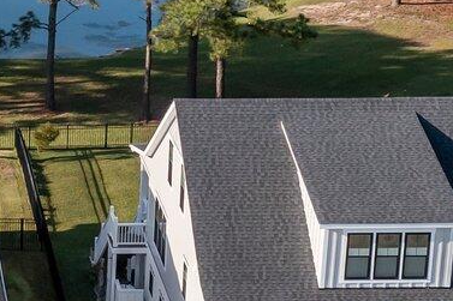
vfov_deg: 9.0
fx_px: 1912
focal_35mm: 152
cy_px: 122
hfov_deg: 13.0
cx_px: -161
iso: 100
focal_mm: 10.26
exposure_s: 1/240
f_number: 5
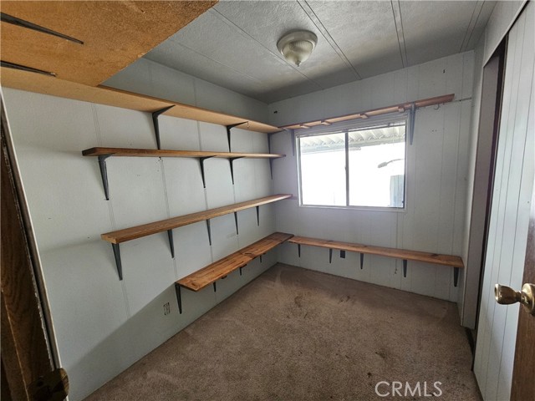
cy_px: 200
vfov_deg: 89.9
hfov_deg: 106.2
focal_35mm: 13
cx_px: 268
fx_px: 201
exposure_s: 1/40
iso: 320
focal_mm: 2.2
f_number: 2.2
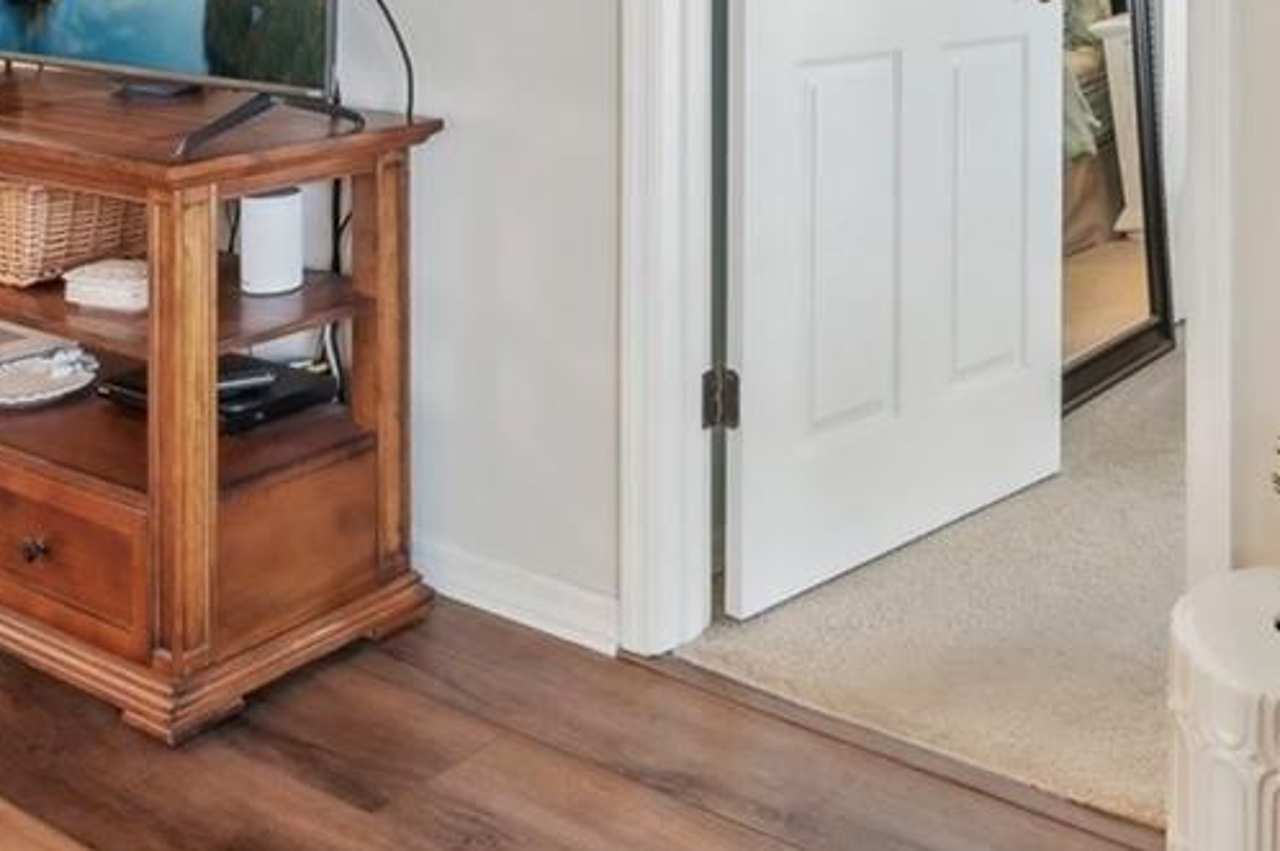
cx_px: 907
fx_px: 1598
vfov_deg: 26.7
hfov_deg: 42.7
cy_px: -145
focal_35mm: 45
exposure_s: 1/8
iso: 400
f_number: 8
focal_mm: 14
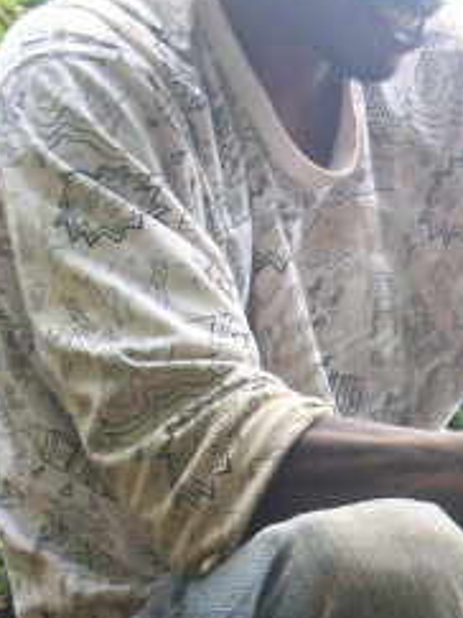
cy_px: 575
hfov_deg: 12.8
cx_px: 608
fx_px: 1999
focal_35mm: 112
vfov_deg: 17.3
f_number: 2.8
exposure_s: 1/60
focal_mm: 5.7
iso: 68
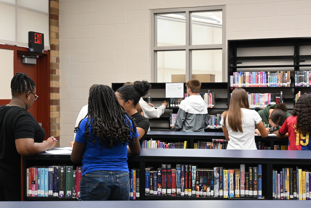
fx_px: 540
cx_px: 156
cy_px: 104
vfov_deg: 21.7
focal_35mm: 63
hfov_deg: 32.1
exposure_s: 1/80
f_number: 5.3
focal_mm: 37
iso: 3200
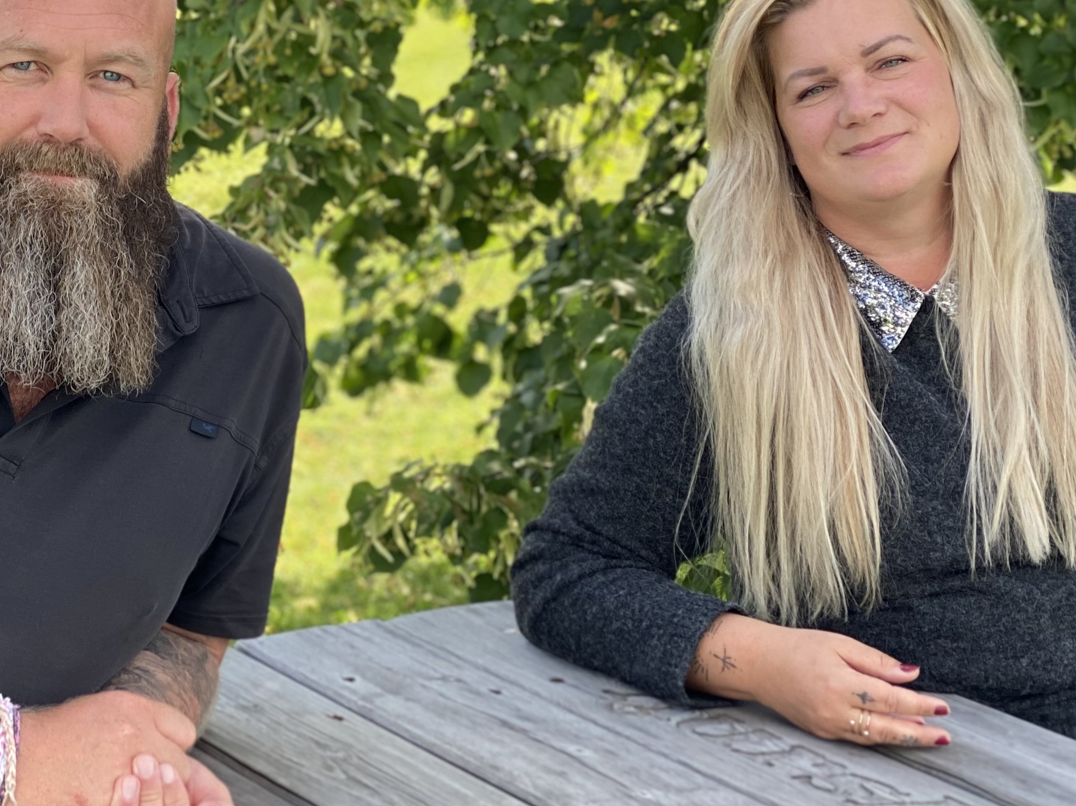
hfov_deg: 19.6
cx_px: 416
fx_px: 3108
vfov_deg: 14.7
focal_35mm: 100
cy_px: 210
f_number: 2
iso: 20
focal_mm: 6
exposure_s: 1/256
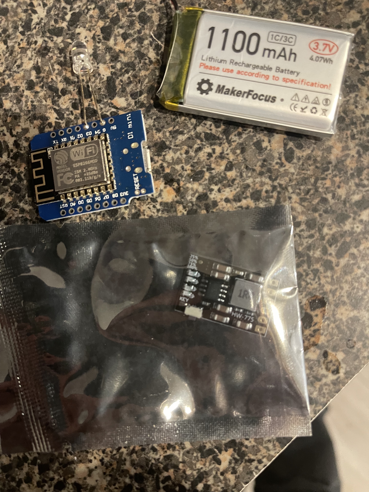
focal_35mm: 25
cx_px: 184
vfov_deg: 69.4
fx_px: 355
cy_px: 246
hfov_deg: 54.9
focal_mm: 5.1
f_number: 1.6
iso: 500
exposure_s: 1/30
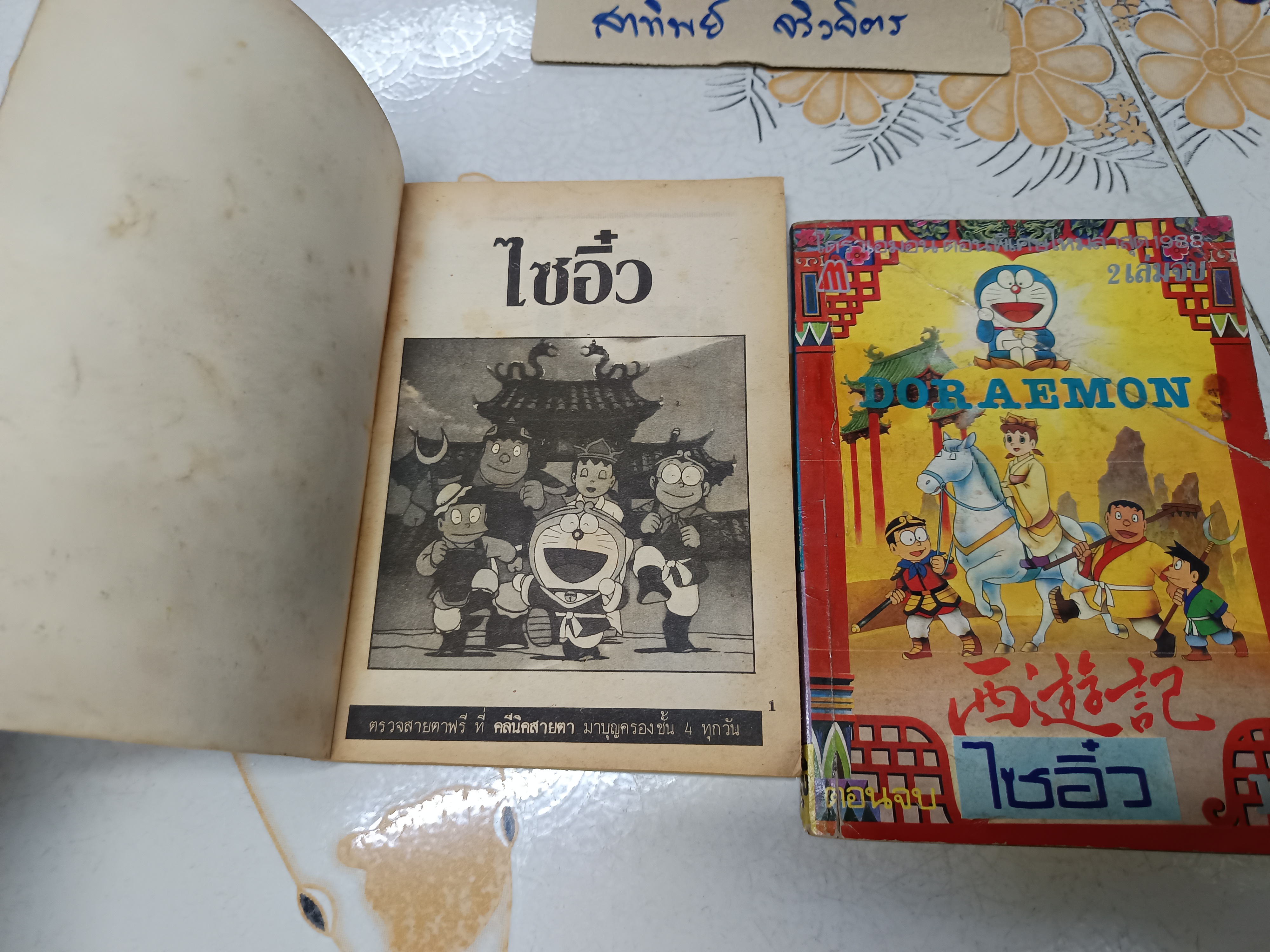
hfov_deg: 71.6
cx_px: 635
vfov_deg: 56.8
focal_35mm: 24
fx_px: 881
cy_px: 476
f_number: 1.7
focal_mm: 5.31
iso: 857
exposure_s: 1/33.3
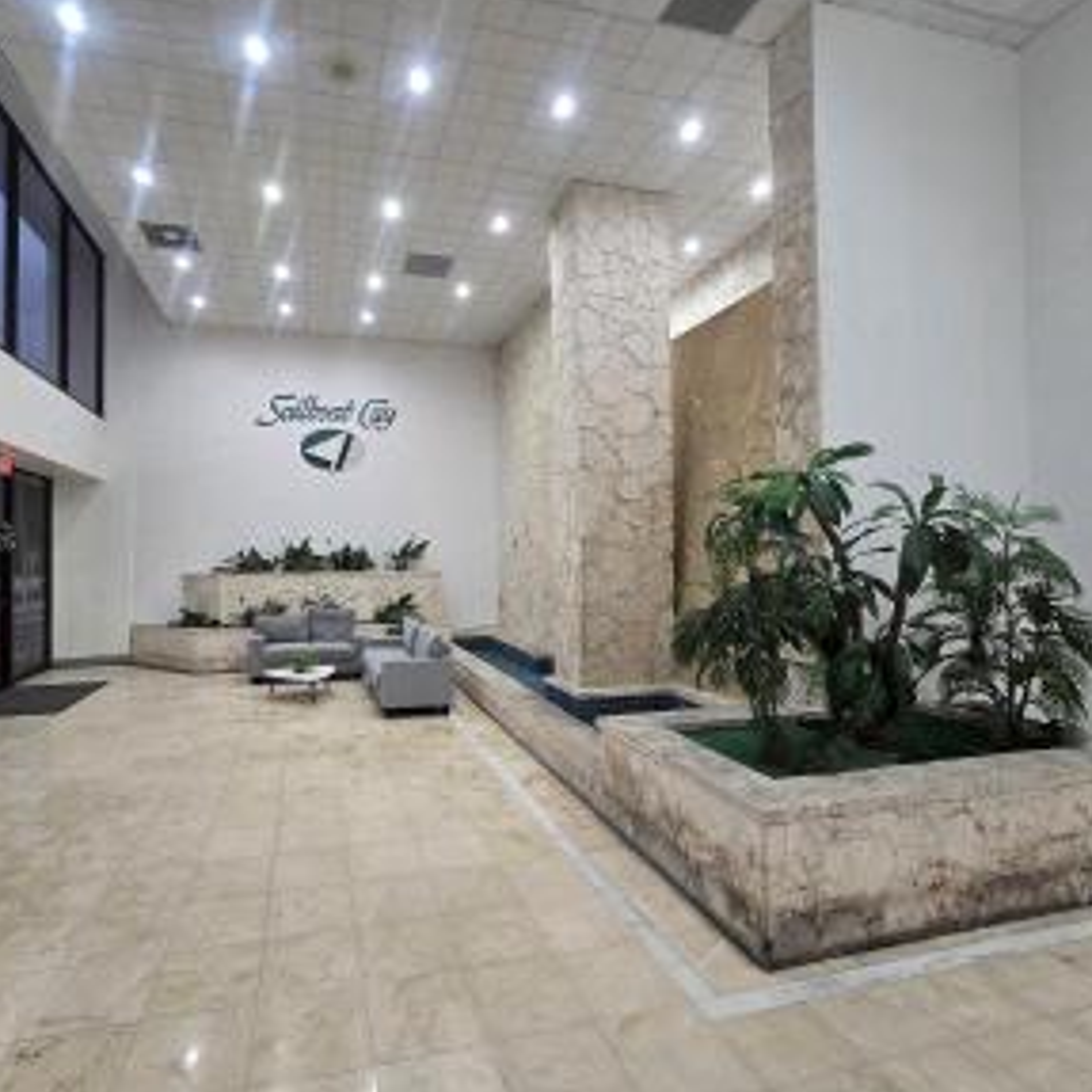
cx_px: 472
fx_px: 571
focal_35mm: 16
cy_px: 544
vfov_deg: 87.4
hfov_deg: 86.9
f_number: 2.2
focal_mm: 2.2
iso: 400
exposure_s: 1/60
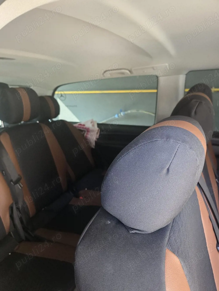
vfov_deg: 73.9
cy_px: 146
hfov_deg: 58.9
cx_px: 110
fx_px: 194
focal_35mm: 23
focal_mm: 6.3
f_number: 1.7
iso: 320
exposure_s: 1/101
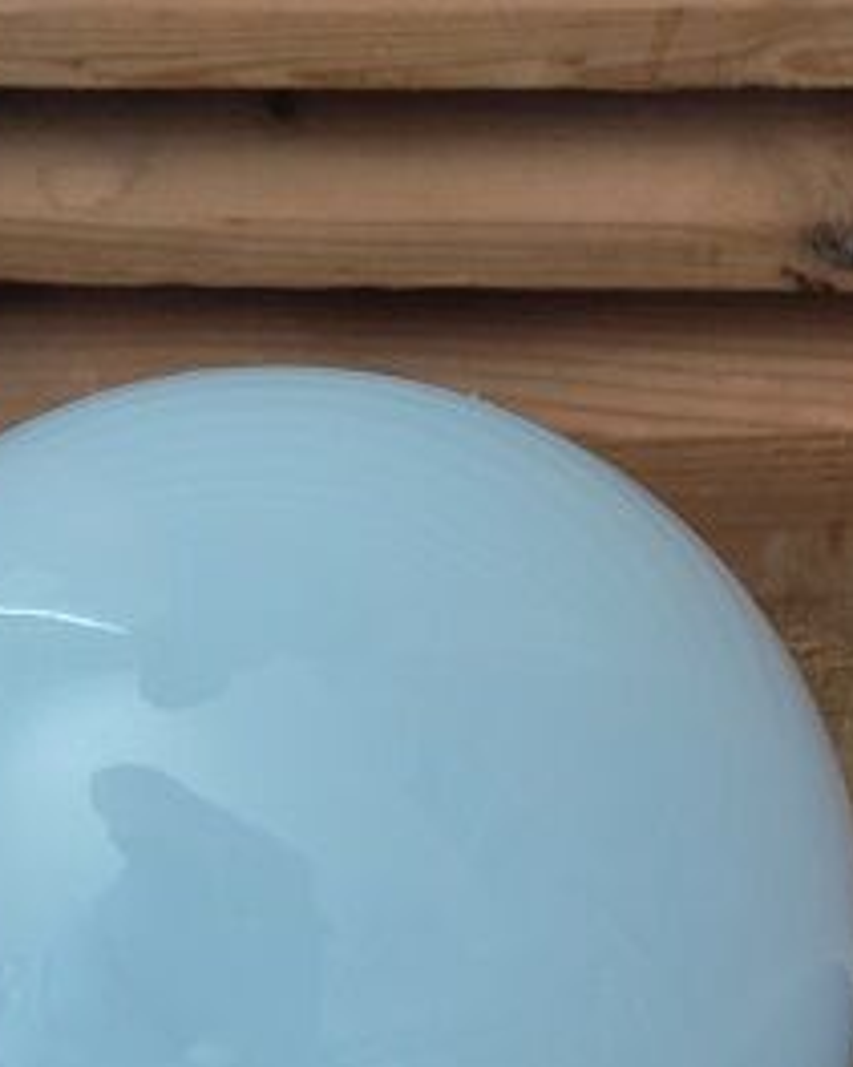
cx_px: 845
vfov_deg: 23.9
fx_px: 2463
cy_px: 922
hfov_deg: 19.1
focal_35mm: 78
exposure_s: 1/25
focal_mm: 4.74
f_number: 1.79
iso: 1097
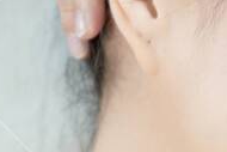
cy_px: 230
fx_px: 2455
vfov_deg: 3.5
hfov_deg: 5.3
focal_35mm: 389
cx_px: -61
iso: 400
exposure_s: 1/125
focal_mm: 57
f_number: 2.8
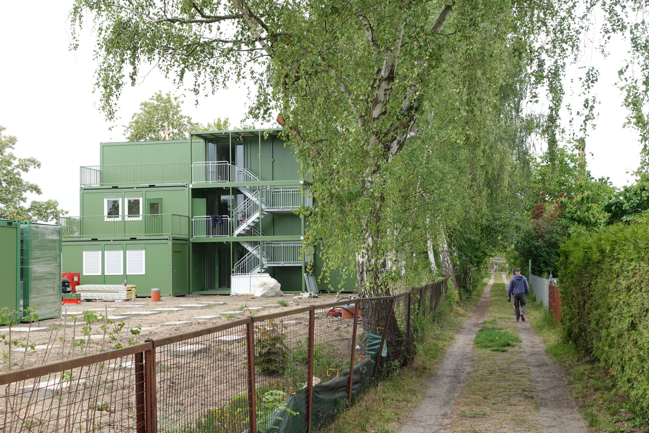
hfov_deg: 38.9
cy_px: 216
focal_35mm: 51
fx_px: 919
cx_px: 324
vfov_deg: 26.5
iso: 125
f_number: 5.6
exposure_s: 1/160
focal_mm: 18.7
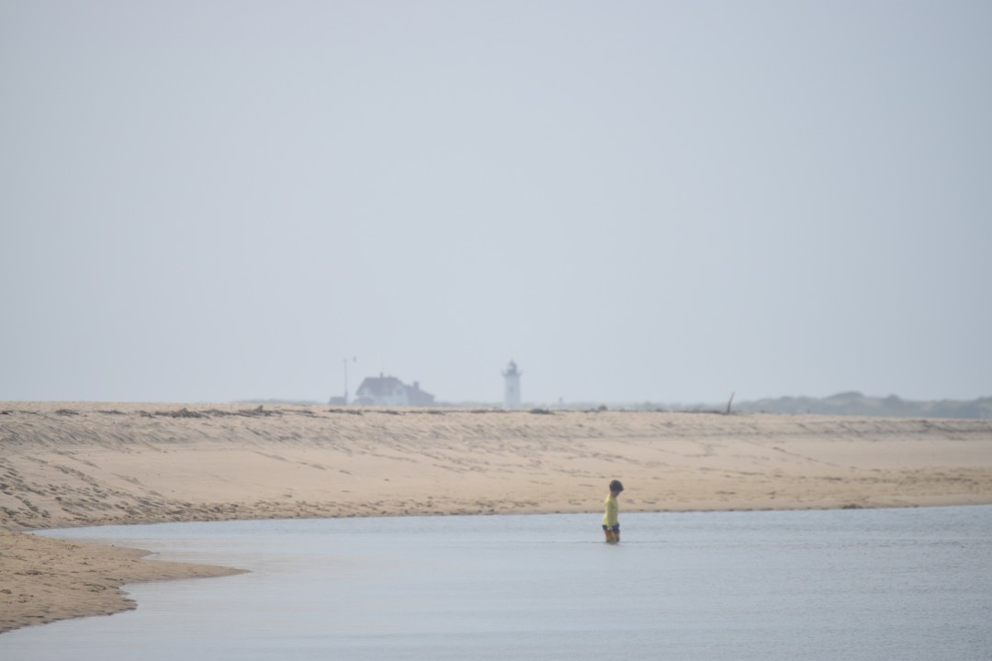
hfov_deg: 6.9
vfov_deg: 4.6
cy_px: 330
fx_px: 8266
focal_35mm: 300
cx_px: 496
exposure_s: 1/1250
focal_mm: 200
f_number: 5.6
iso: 200
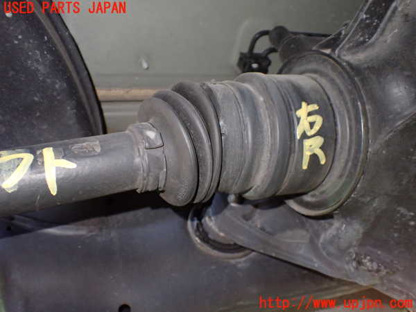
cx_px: 208
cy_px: 156
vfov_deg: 46.8
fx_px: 361
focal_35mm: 30
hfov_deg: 60.0
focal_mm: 5.4
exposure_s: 1/30
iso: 1000
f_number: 2.3
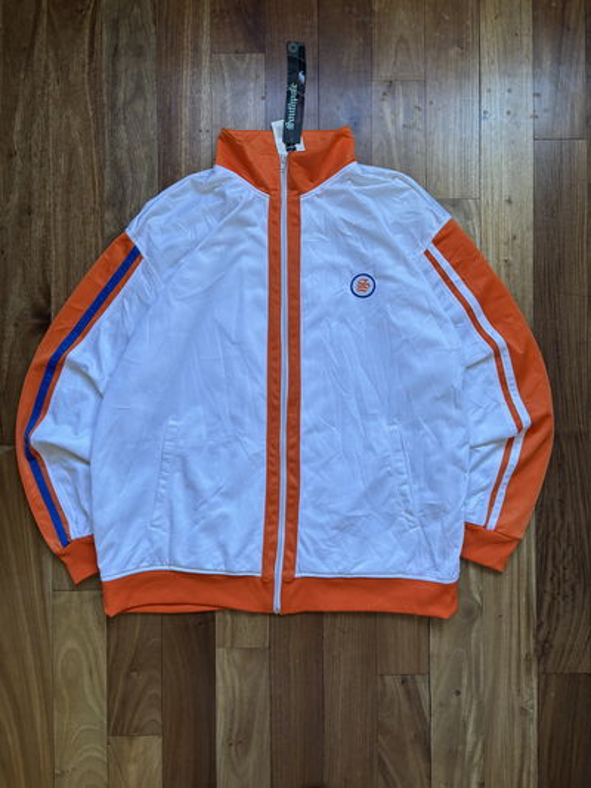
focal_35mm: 26
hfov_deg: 53.1
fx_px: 592
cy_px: 394
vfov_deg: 67.3
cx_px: 296
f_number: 1.6
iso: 125
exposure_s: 1/105
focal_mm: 5.96
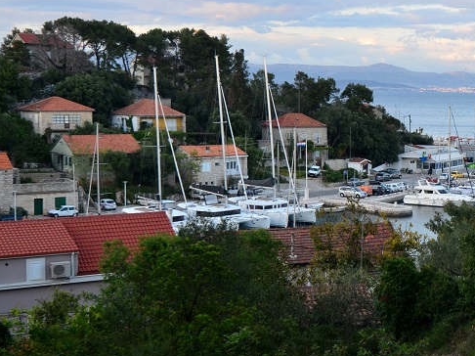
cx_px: 454
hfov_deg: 26.2
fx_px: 974
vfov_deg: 20.7
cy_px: 169
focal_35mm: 71
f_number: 5.6
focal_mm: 24
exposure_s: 1/125
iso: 400
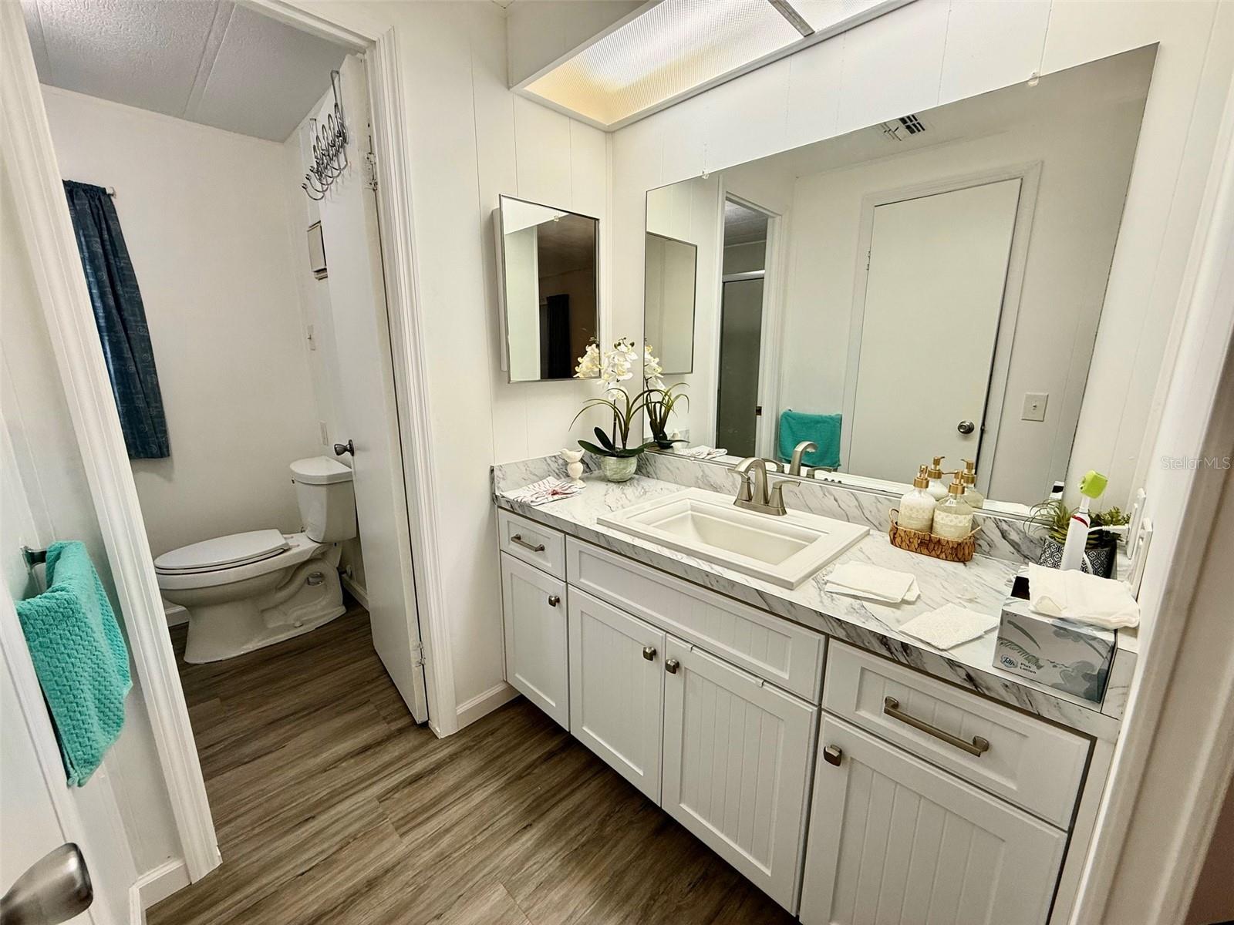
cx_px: 617
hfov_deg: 102.1
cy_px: 462
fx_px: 499
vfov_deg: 85.7
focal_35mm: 14
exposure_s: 1/120
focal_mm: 2.22
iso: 80
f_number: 2.2
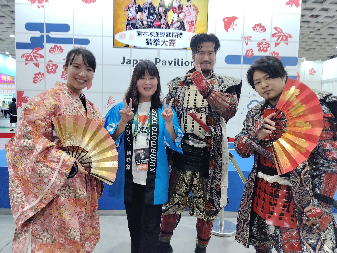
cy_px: 126
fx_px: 234
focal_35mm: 24
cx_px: 168
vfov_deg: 56.8
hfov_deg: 71.6
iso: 160
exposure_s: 1/30
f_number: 1.7
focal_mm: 5.24
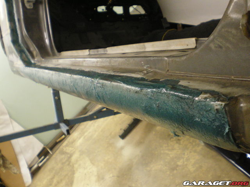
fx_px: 274
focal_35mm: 38
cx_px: 125
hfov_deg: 49.0
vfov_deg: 37.7
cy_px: 94
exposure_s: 1/30
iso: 400
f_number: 3.1
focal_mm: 6.3
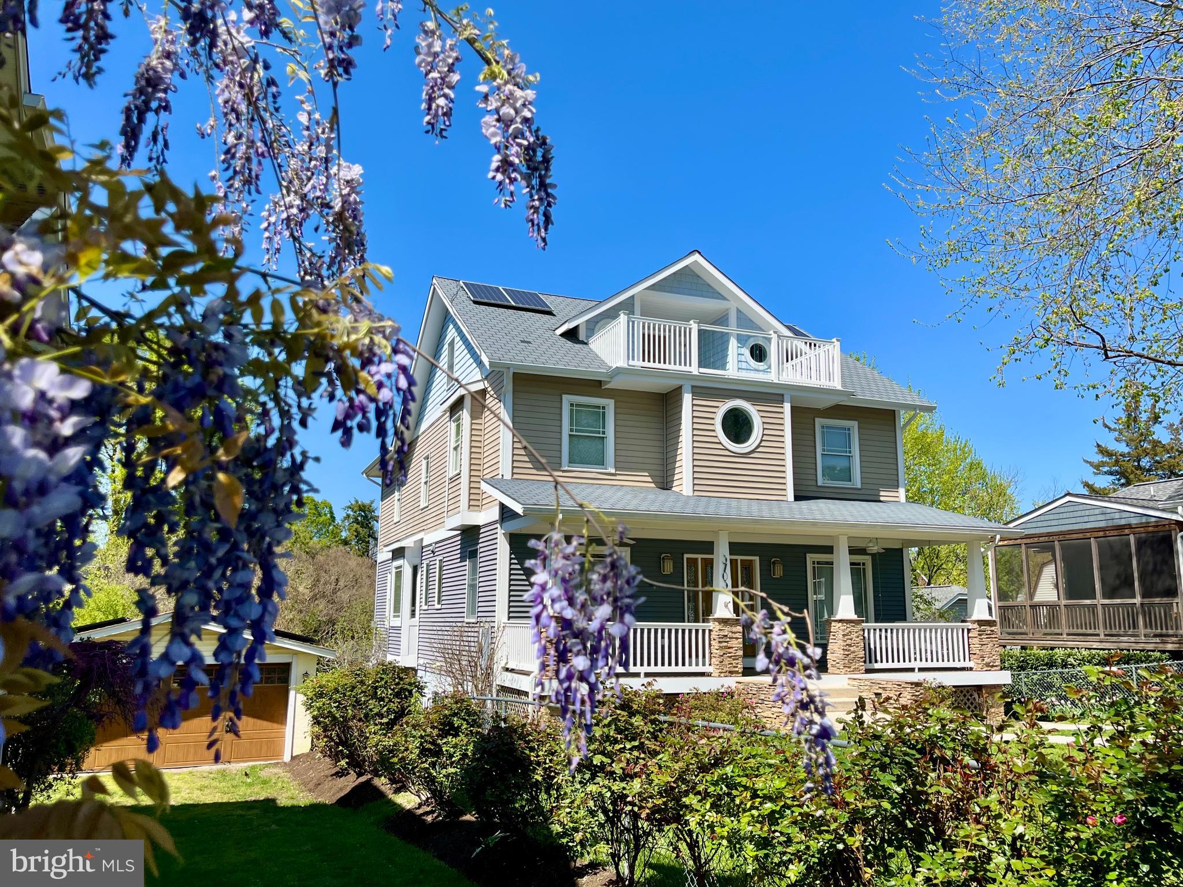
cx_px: 592
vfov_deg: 53.1
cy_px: 444
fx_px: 888
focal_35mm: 26
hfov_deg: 67.3
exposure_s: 1/3876
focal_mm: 5.1
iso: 50
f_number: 1.6
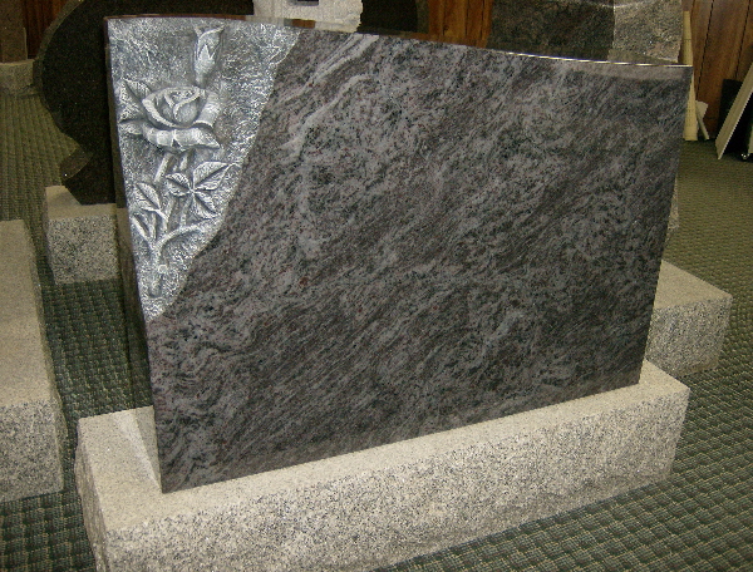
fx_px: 787
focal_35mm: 36
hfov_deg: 51.1
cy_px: 286
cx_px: 376
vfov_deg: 40.0
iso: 200
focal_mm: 6
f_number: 2.8
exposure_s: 1/60
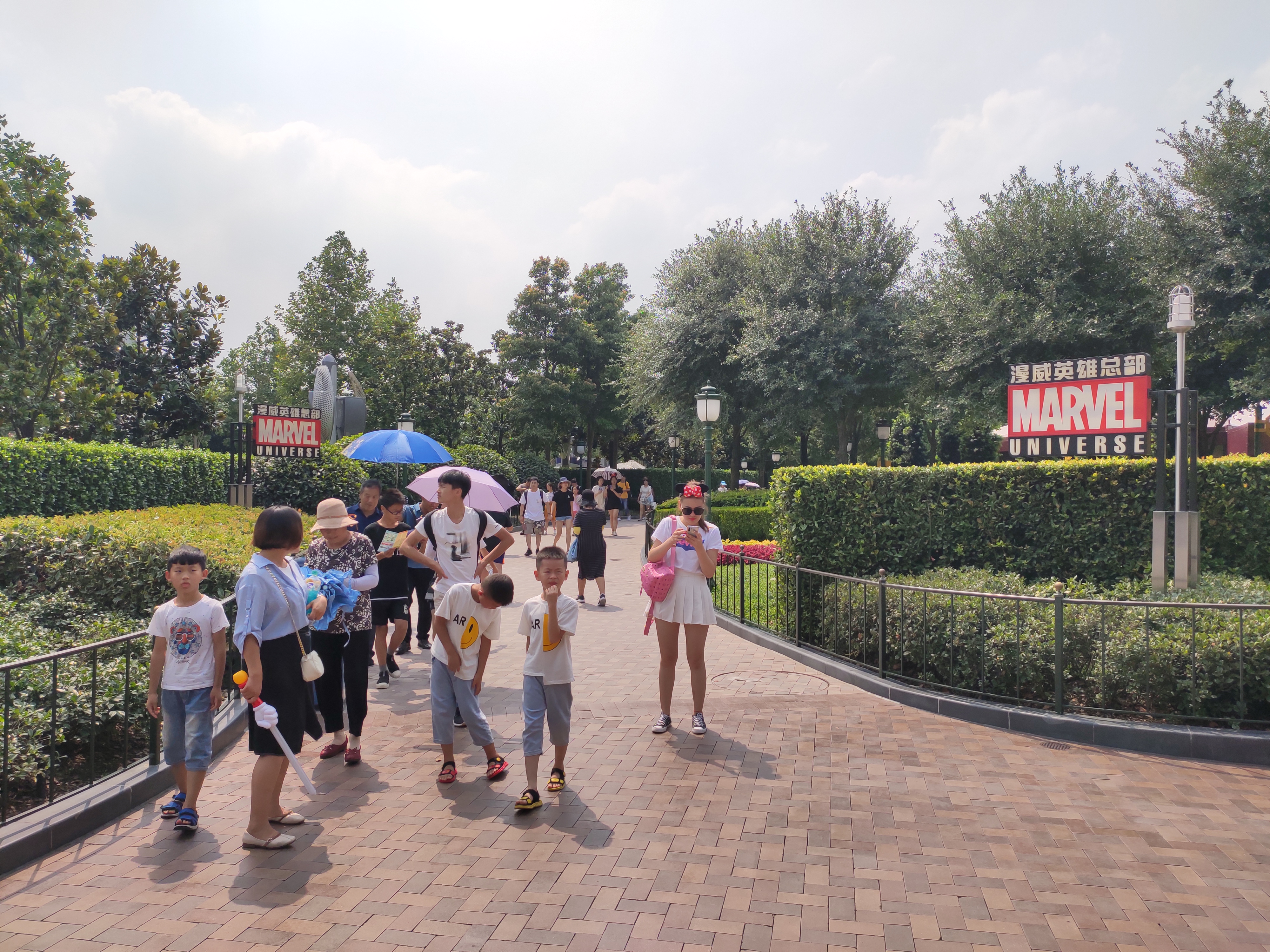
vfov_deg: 54.9
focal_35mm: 25
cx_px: 635
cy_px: 476
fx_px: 917
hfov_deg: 69.4
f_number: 1.79
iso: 112
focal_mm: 4.74
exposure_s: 1/2963
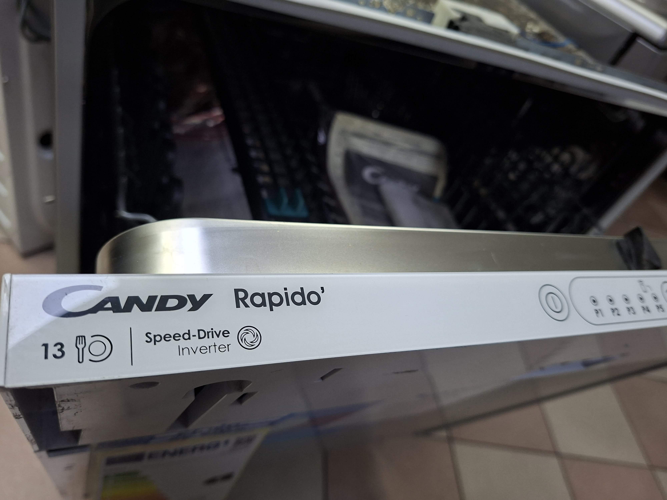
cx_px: 334
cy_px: 250
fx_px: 443
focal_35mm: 23
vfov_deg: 58.9
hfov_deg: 73.9
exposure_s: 1/100
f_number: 1.8
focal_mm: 5.54
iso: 200
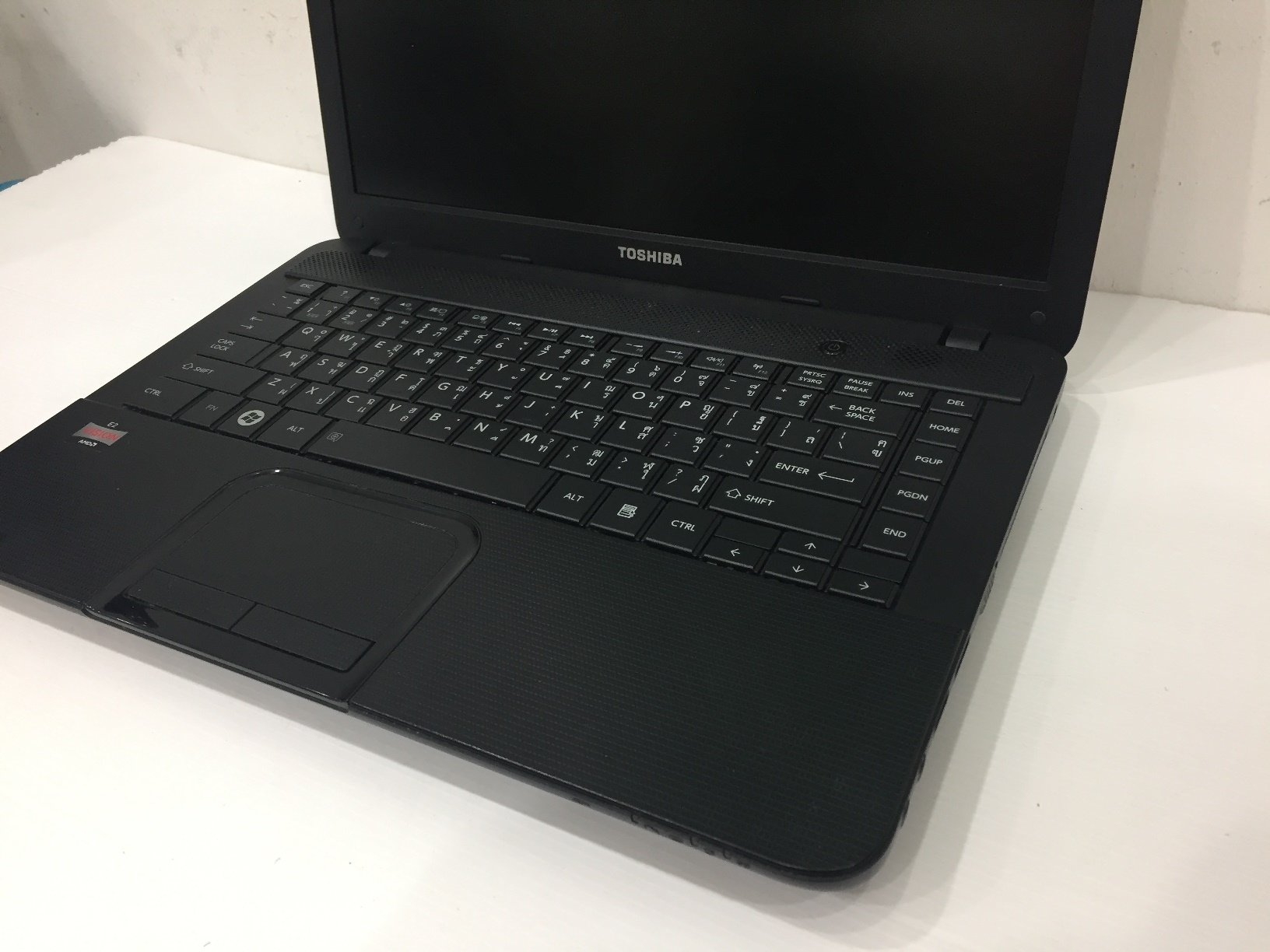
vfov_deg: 48.2
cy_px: 476
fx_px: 1064
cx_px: 635
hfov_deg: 61.7
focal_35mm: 29
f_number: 2.2
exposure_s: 1/33
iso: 125
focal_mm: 4.15
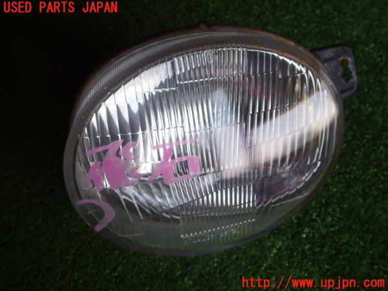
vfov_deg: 45.4
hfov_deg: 58.4
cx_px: 194
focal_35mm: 31
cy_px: 146
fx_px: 347
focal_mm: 5.5
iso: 250
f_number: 3.1
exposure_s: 1/100
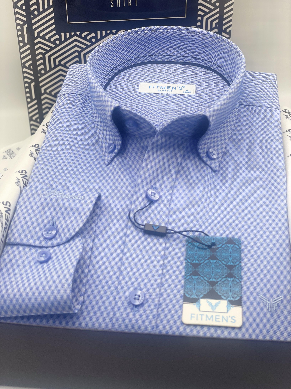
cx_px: 146
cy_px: 194
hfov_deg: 28.0
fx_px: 583
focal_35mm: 52
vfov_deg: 36.8
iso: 32
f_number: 2
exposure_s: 1/122
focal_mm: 6
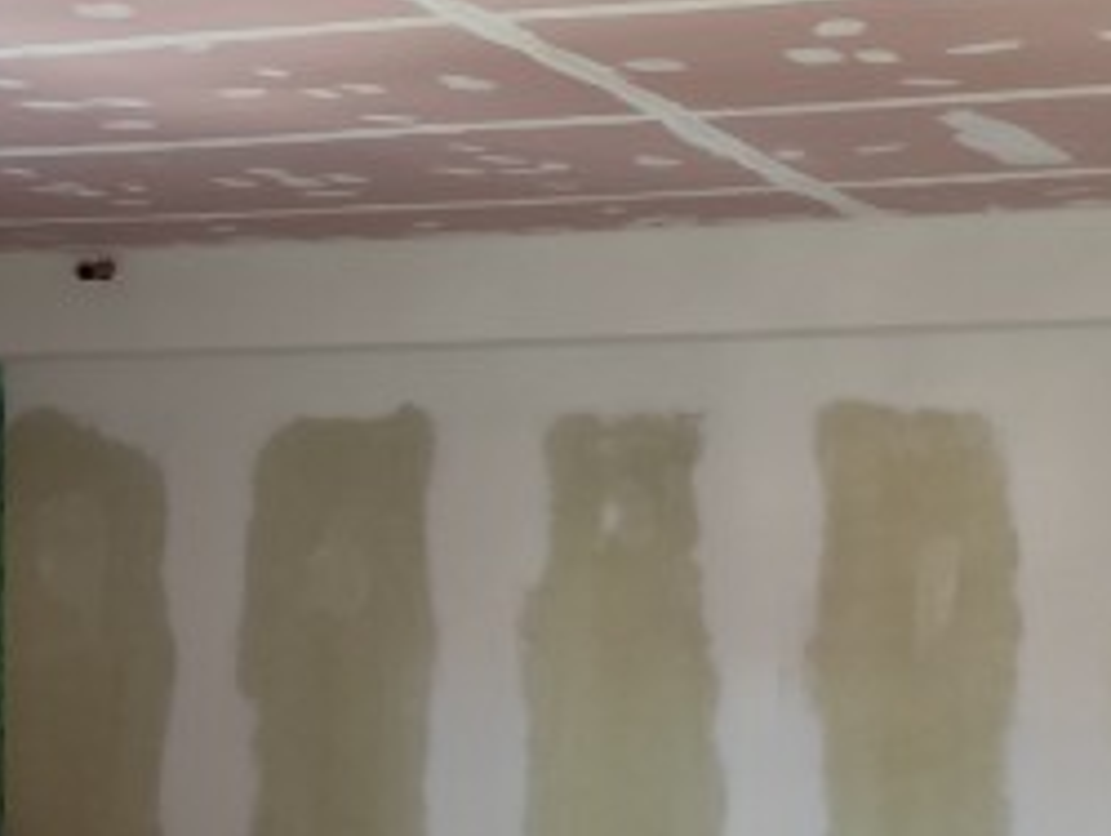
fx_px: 3148
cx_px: 438
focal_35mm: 98
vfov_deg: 14.9
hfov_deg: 20.0
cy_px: 769
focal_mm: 6.14
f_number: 1.65
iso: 500
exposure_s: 1/100
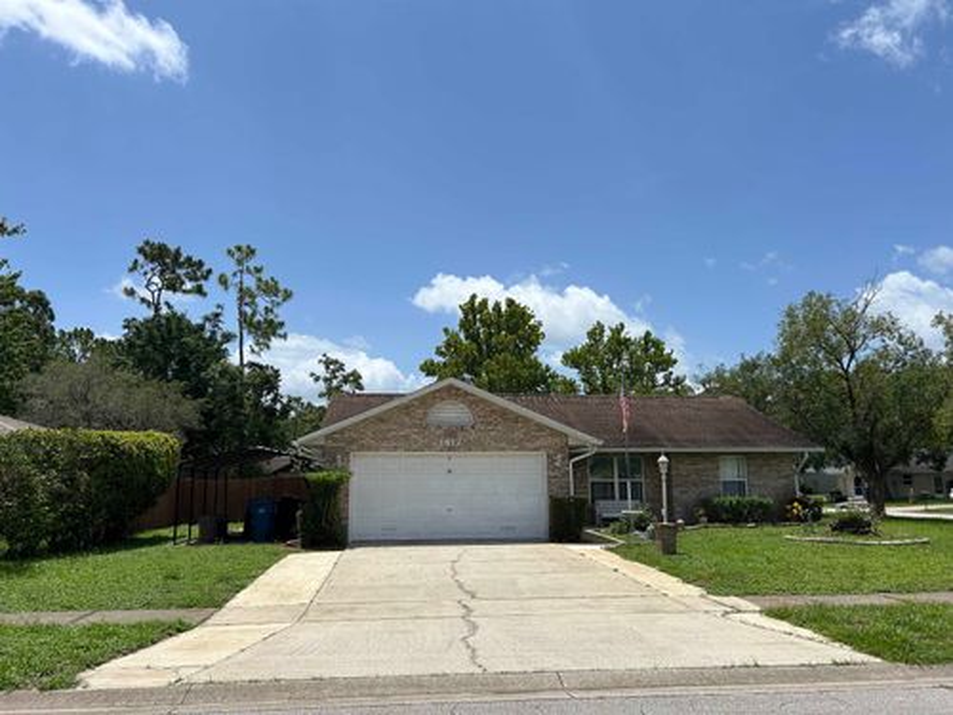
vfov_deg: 53.1
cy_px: 358
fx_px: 716
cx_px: 476
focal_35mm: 26
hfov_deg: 67.3
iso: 50
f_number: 1.5
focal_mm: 5.7
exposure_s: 1/7463
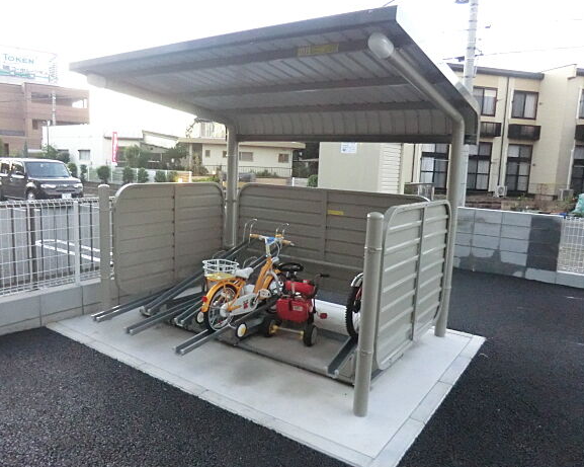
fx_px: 449
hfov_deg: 66.0
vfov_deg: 54.9
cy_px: 239
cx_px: 274
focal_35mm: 26
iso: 800
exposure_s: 1/50
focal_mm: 4.3
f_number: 3.2
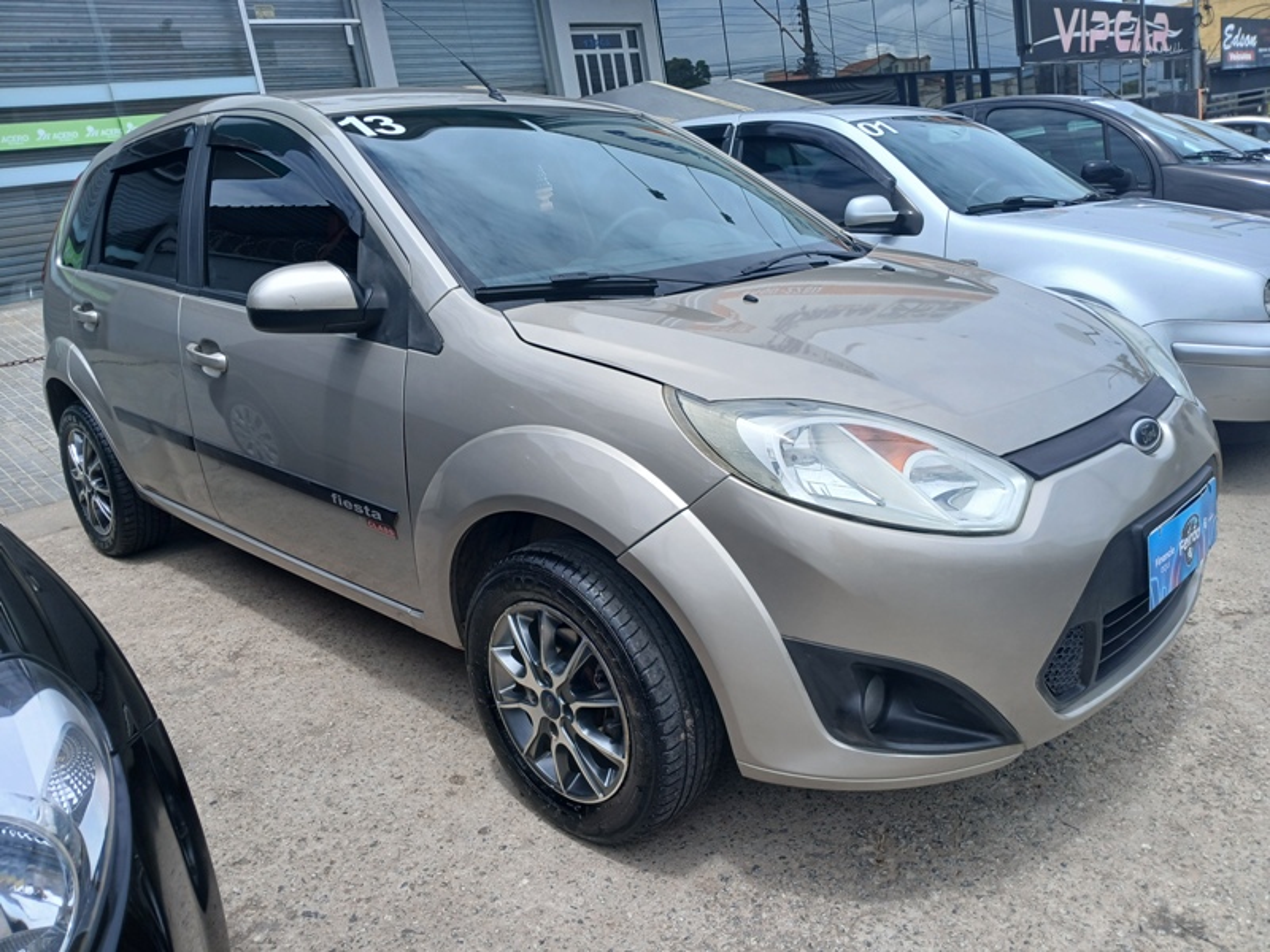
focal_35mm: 26
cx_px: 635
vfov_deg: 53.1
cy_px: 476
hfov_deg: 67.3
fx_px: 954
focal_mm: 3.98
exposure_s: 1/682
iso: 20
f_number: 1.8
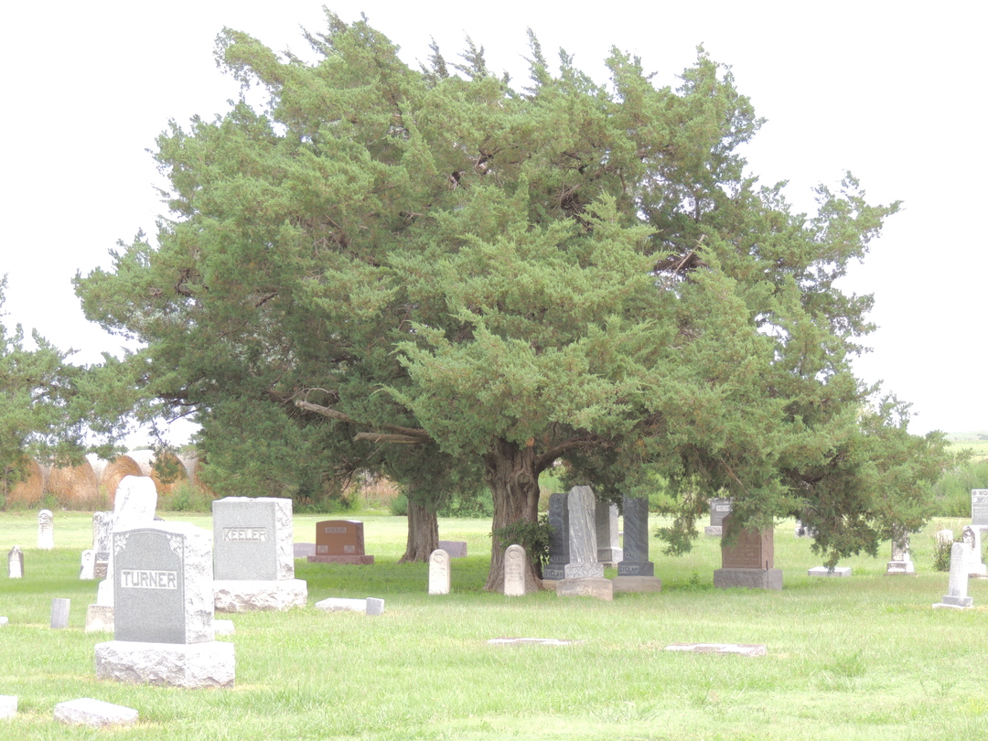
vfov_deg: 14.8
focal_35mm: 100
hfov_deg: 19.6
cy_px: 370
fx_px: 2854
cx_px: 494
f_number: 4.1
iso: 100
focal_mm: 17.8
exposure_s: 1/125
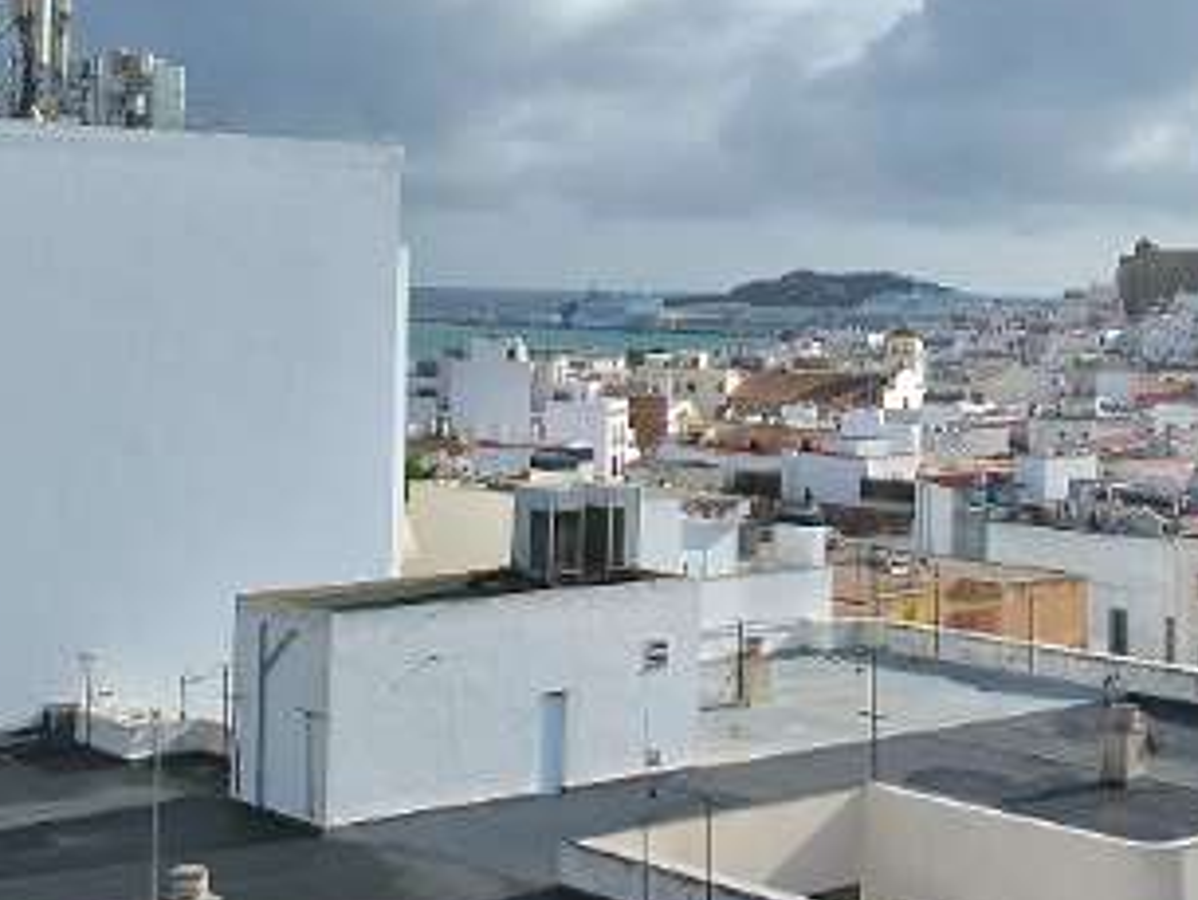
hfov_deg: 30.0
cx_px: 805
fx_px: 2216
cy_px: 151
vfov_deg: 22.6
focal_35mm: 64
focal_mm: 2.2
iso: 20
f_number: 1.9
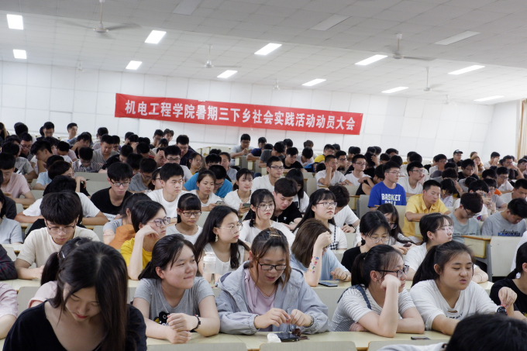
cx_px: 264
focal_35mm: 48
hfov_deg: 41.1
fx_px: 702
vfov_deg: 28.1
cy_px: 176
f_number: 4.9
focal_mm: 32.3
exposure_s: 1/70
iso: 2000
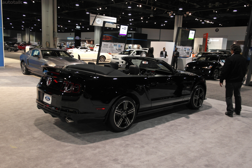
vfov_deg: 43.6
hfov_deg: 61.9
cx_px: 126
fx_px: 210
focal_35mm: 30
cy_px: 84
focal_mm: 20
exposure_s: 1/50
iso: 400
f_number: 3.5
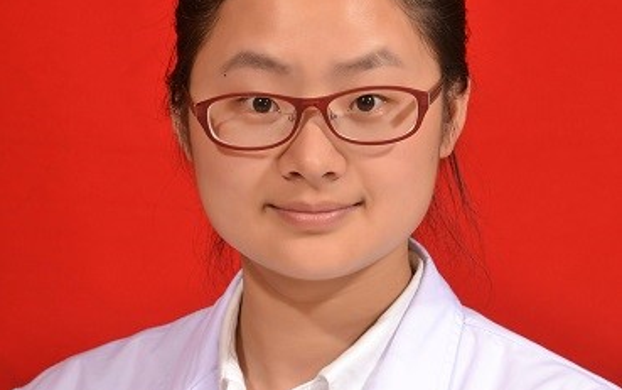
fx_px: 4897
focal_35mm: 289
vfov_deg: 4.6
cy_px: 238
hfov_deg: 7.3
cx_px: 310
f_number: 5.6
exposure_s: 1/100
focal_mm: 125
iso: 400
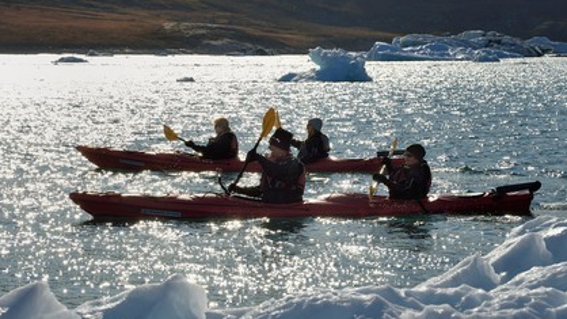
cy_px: 149
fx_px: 2375
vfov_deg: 7.7
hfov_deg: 13.6
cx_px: 284
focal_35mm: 158
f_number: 14
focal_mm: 150
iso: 400
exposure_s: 1/1000
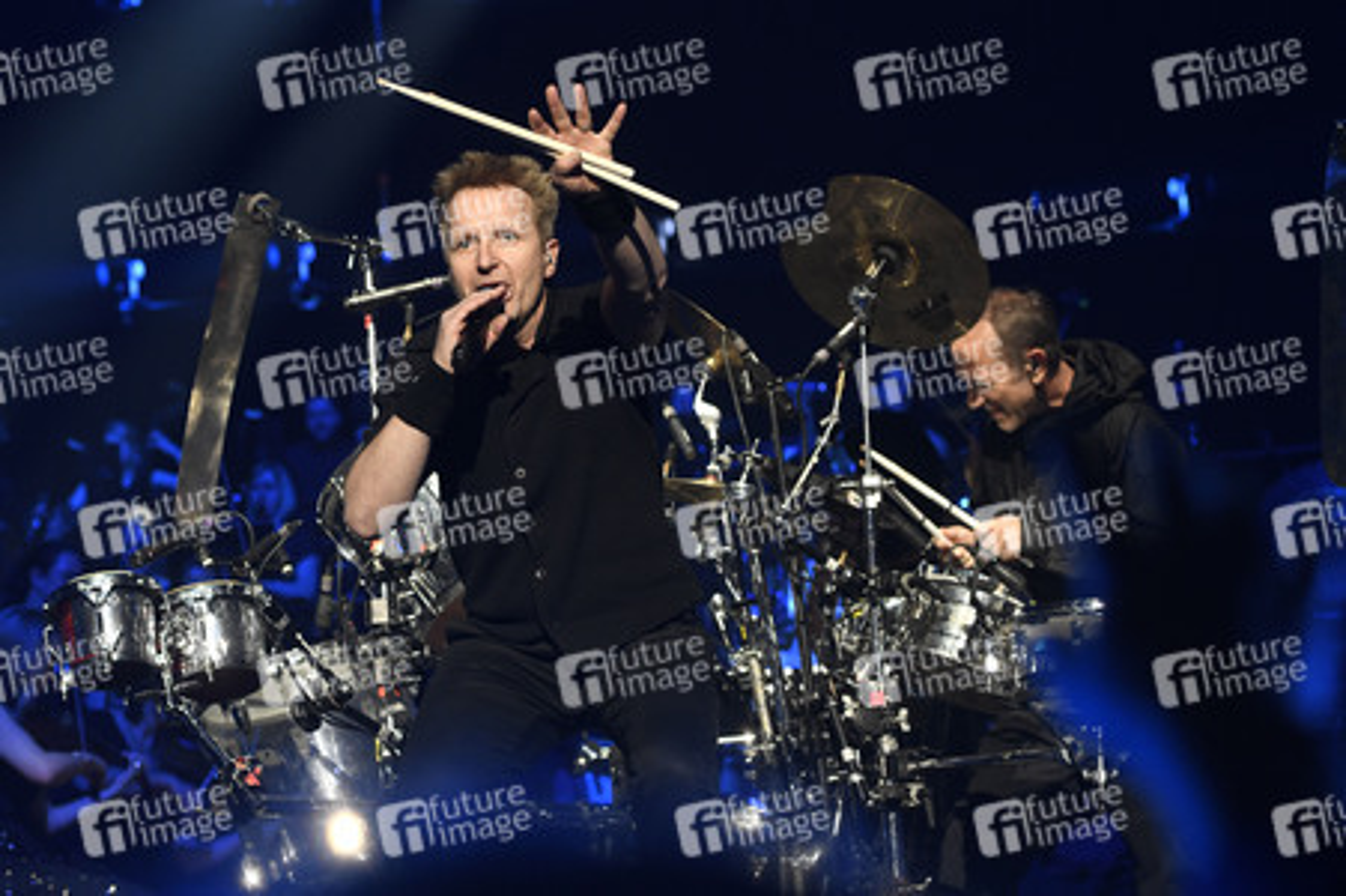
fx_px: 2615
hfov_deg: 28.9
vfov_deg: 19.4
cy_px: 448
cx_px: 673
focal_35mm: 70
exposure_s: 1/400
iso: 1600
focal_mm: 70
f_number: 4
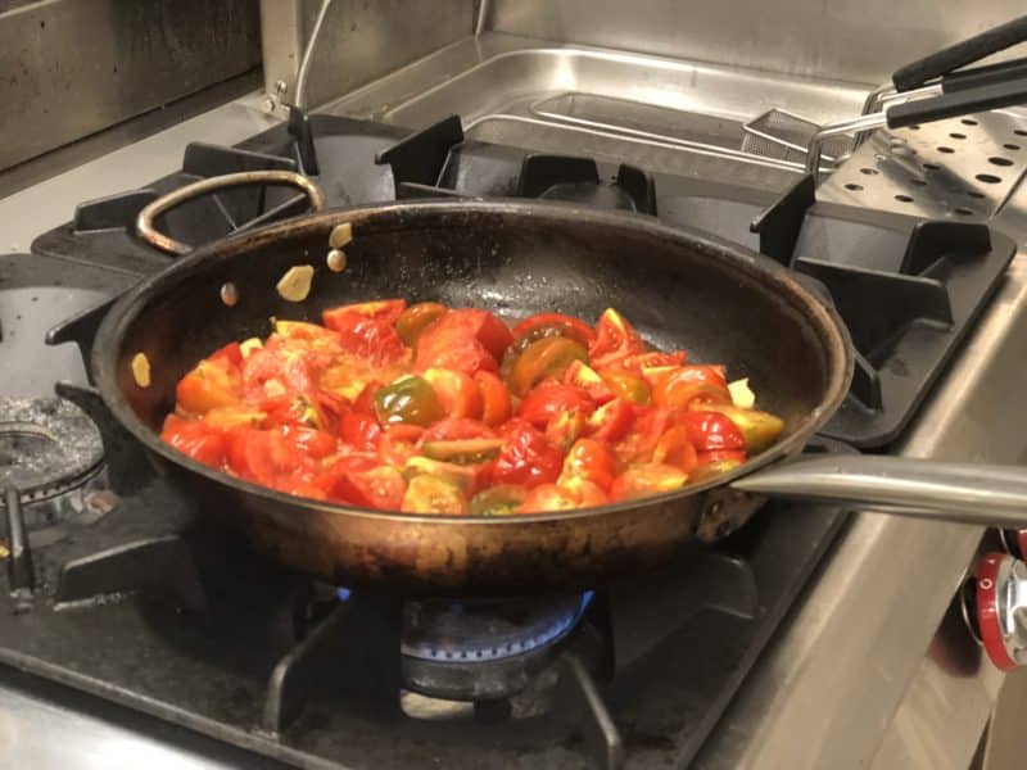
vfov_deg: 25.7
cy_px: 385
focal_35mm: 57
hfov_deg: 33.8
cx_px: 514
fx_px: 1691
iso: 500
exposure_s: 1/50
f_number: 2.8
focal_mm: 6.6
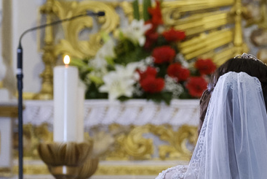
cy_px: 126
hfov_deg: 6.0
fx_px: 2500
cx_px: 394
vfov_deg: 4.1
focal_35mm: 337
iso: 3200
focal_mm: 68.7
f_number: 2.8
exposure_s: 1/160
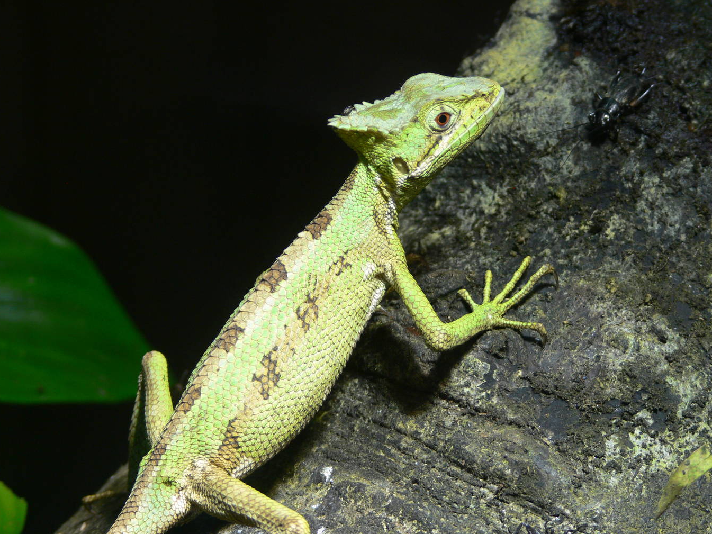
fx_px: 3353
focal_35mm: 163
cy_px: 274
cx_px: 373
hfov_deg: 12.1
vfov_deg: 9.1
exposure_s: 1/50
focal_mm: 28.9
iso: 80
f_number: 3.6
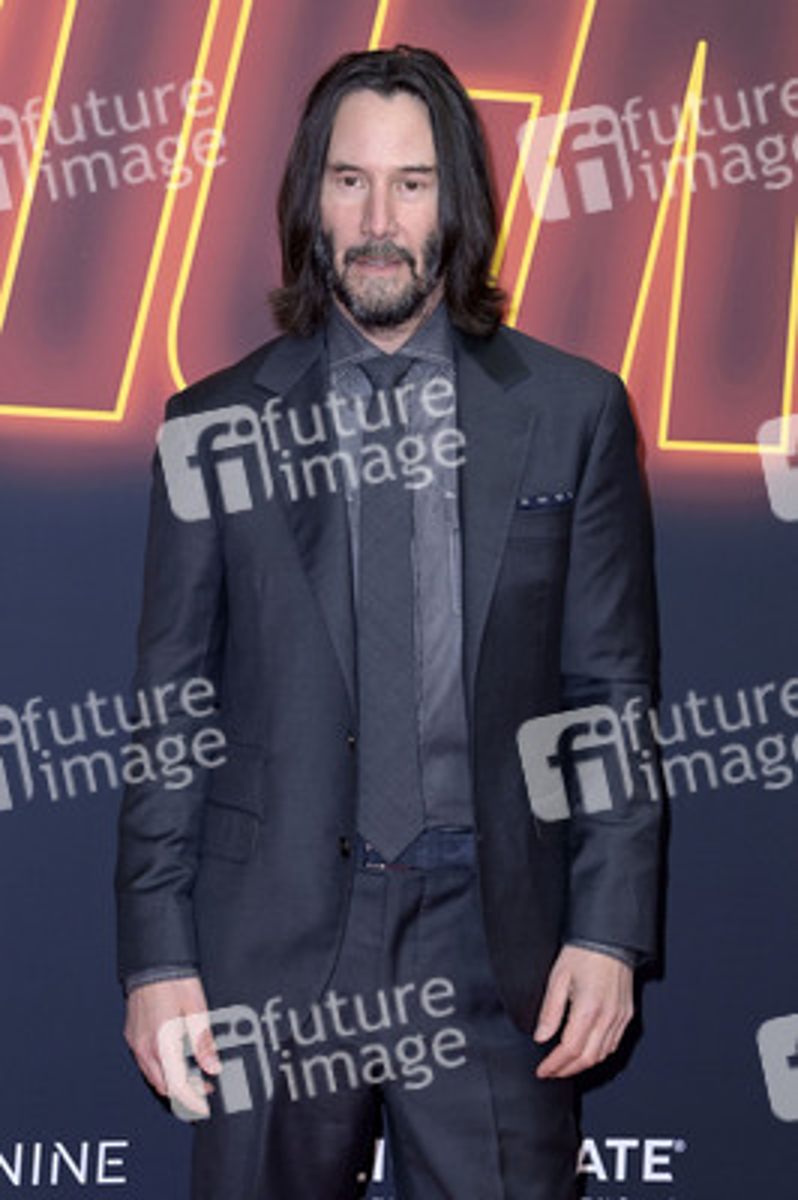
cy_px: 600
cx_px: 399
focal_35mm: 98
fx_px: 3264
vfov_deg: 20.8
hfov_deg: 13.9
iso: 640
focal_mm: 98
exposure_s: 1/250
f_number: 5.6
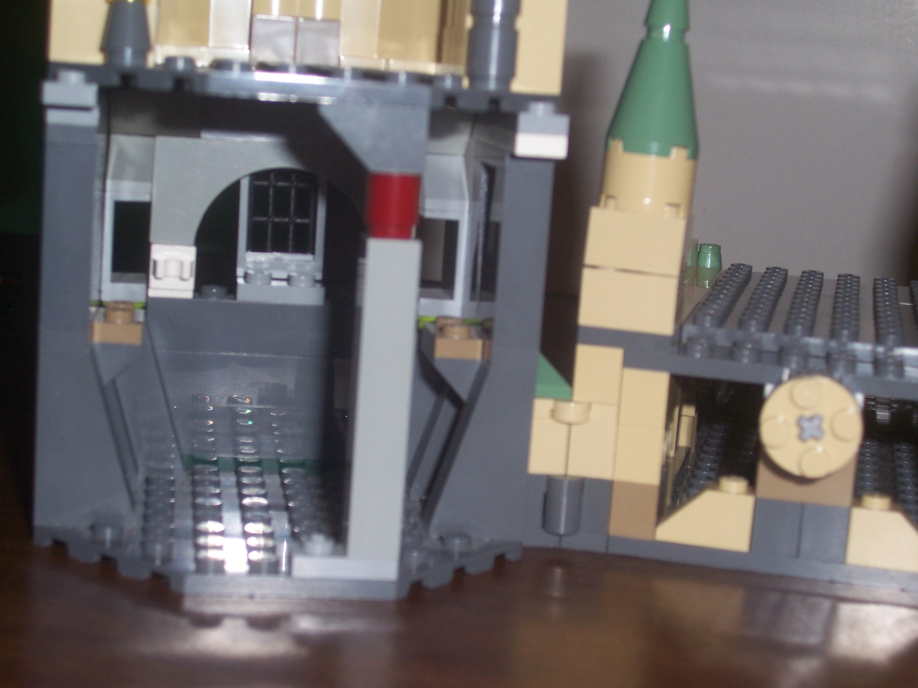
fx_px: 1750
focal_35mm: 66
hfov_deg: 29.4
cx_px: 459
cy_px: 344
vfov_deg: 22.3
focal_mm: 10.8
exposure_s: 1/90
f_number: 4
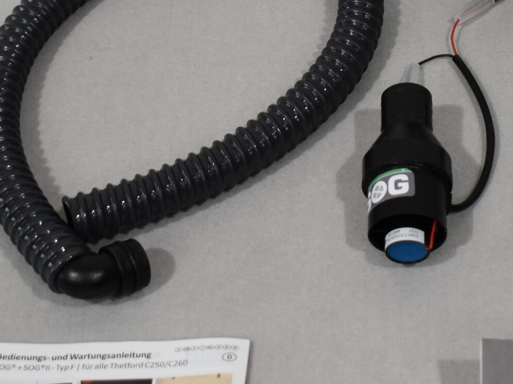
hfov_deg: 17.5
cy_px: -8
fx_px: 1645
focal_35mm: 111
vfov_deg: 13.1
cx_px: 445
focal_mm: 30
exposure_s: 1/125
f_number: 5.6
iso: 400
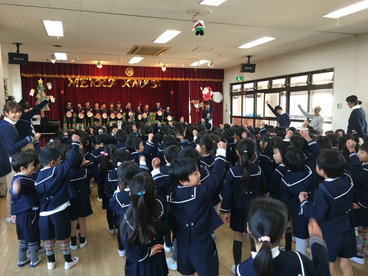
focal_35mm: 29
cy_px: 138
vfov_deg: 48.2
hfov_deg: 61.7
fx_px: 308
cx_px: 184
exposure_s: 1/30
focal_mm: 4.15
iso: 64
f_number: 2.2
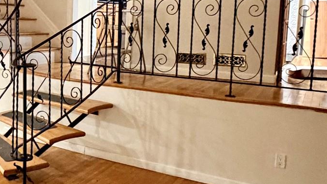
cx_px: 70
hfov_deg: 42.8
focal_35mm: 46
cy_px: 54
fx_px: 399
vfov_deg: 25.8
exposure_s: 1/60
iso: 1000
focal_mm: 2.22
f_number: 2.2
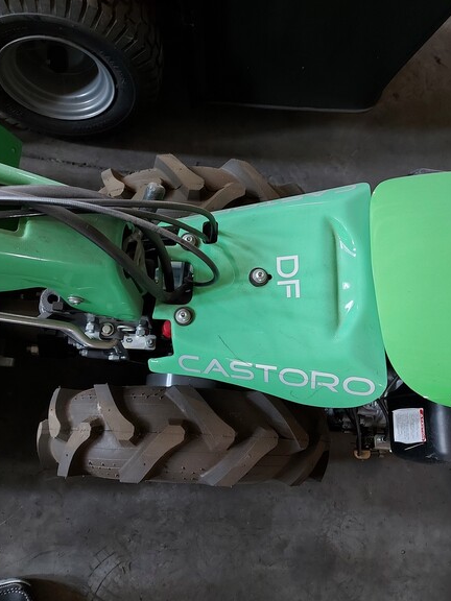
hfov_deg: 54.9
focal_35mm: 25
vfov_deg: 69.4
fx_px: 434
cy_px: 296
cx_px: 223
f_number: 1.8
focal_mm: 5.23
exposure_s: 1/25
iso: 250
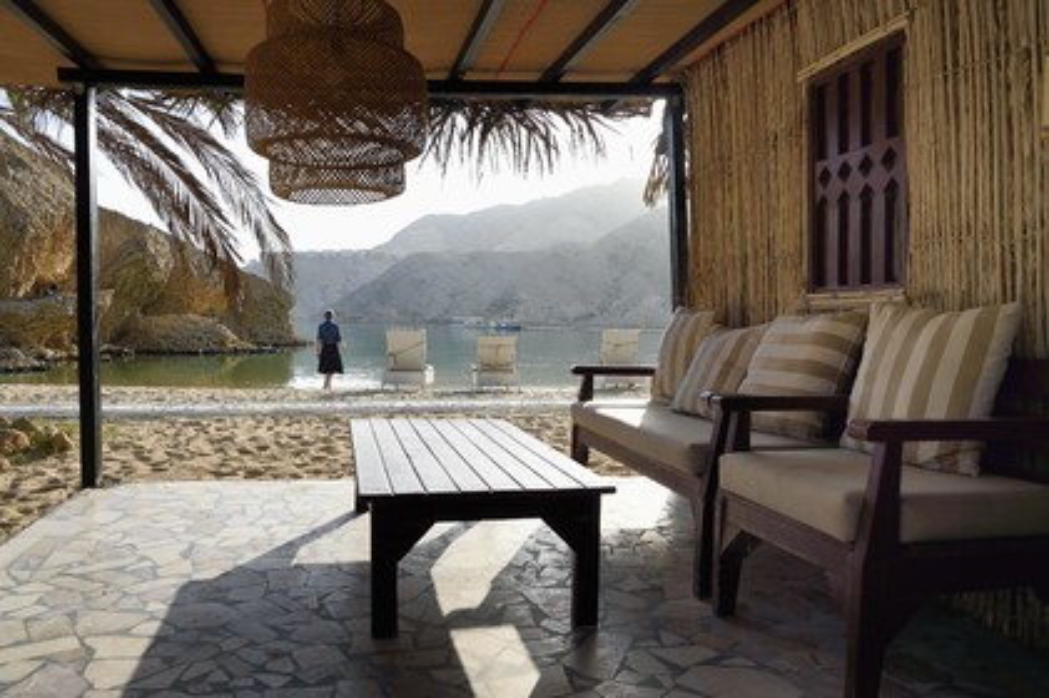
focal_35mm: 29
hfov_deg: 63.7
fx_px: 844
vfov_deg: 44.9
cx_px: 524
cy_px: 349
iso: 200
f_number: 13
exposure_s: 1/200
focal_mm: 29
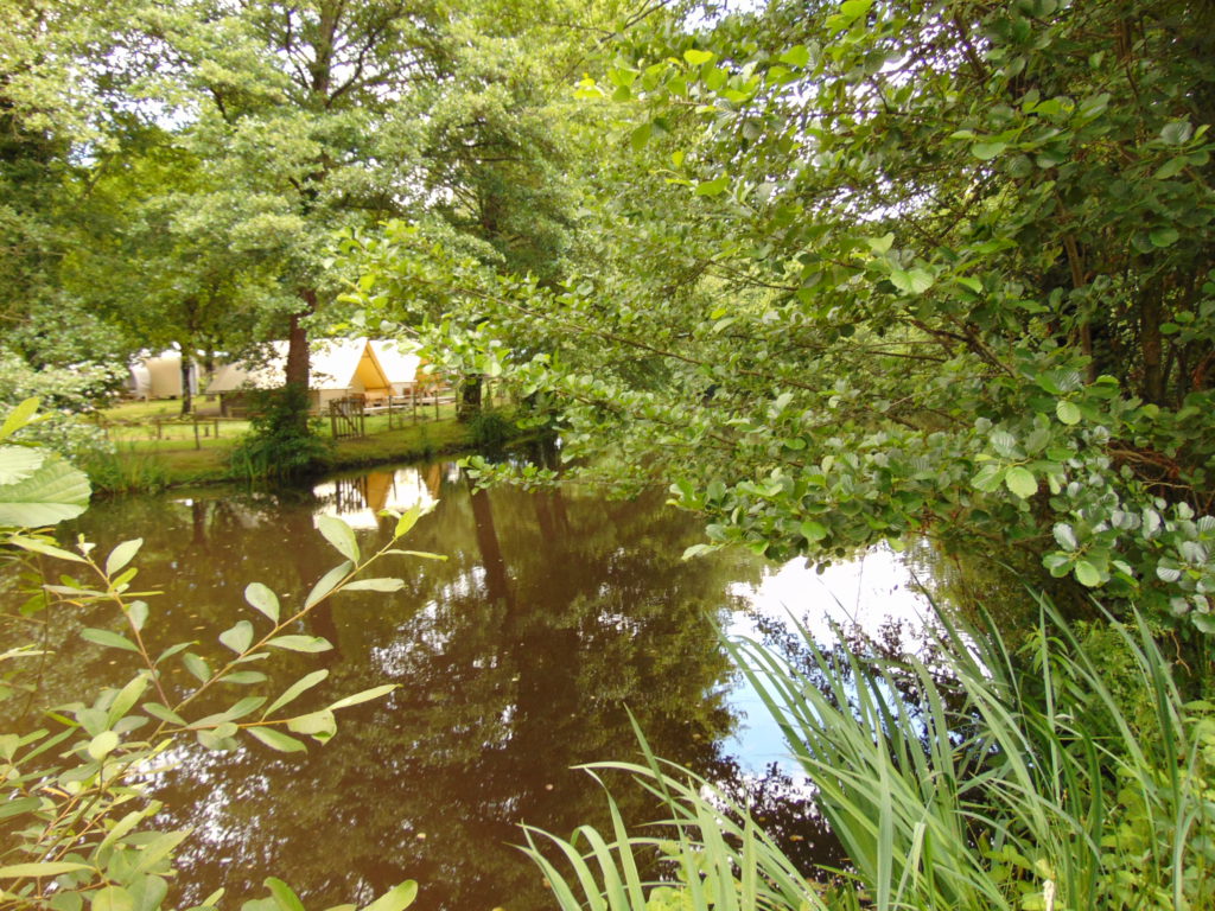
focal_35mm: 25
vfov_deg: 54.9
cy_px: 456
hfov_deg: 69.4
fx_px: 877
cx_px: 608
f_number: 3
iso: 80
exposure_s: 1/80
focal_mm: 4.5
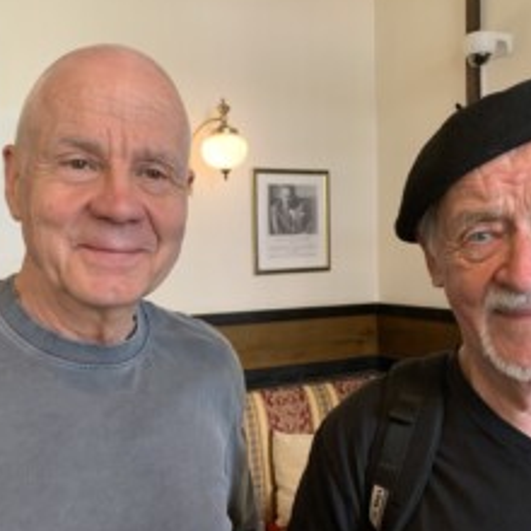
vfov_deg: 42.8
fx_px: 677
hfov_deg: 42.8
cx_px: 257
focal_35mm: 39
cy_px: 282
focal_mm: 4.25
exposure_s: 1/60
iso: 100
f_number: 1.8
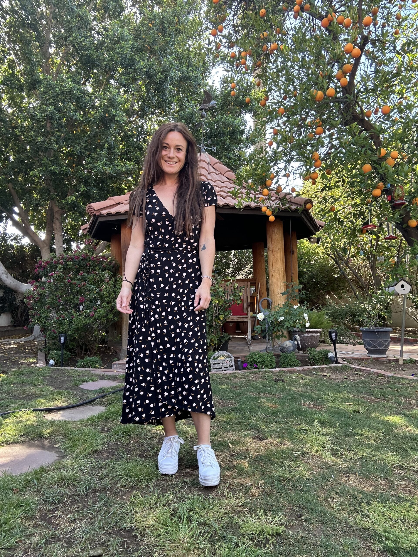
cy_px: 278
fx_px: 370
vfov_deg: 73.9
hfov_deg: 58.9
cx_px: 209
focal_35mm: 23
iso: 50
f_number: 1.9
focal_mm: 2.69
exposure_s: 1/121
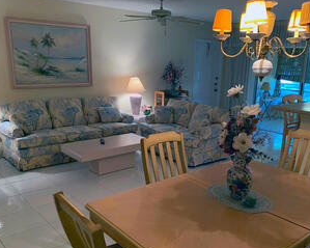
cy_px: 144
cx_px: 179
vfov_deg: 43.2
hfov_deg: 52.6
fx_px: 312
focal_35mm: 34
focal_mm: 4.25
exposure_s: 1/60
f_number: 1.8
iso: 320
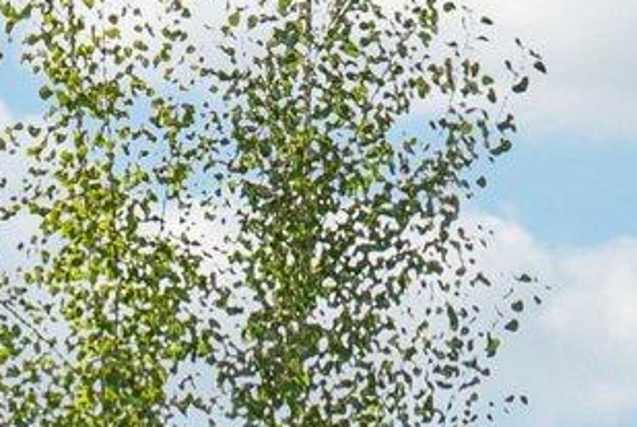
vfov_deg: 8.8
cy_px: 1102
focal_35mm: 139
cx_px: 120
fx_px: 2463
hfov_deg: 14.6
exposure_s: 1/160
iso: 100
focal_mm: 21
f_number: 8
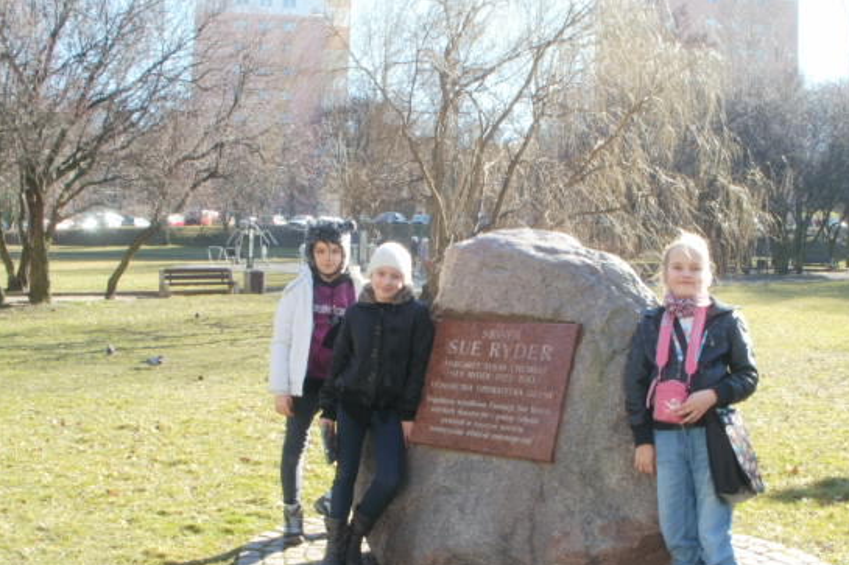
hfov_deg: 44.4
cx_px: 483
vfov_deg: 30.5
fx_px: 1037
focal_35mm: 44
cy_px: 324
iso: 100
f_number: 5.6
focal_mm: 6.3
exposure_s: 1/80
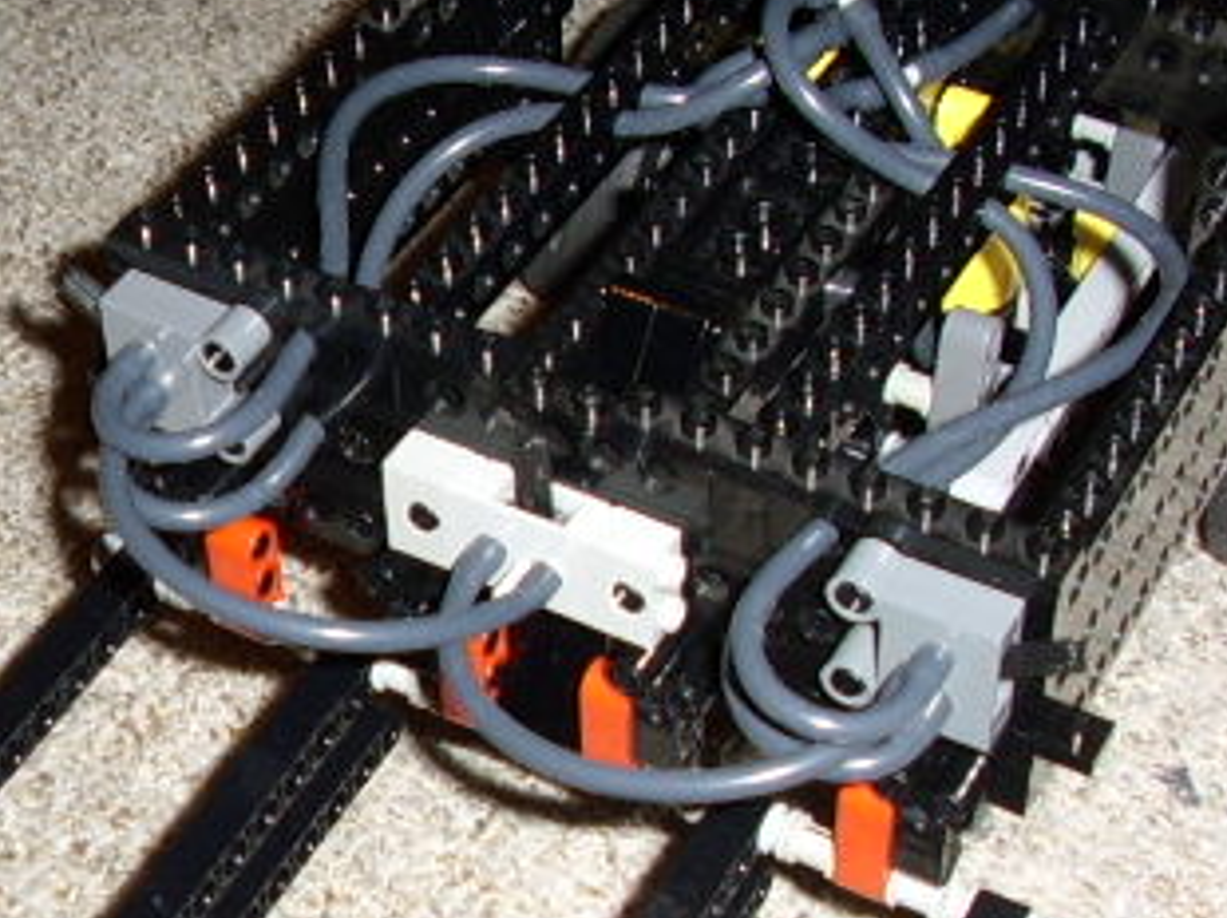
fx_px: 2196
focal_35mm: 62
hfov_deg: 31.1
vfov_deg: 23.5
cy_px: 633
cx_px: 499
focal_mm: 5.8
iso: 141
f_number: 2.9
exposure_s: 1/30
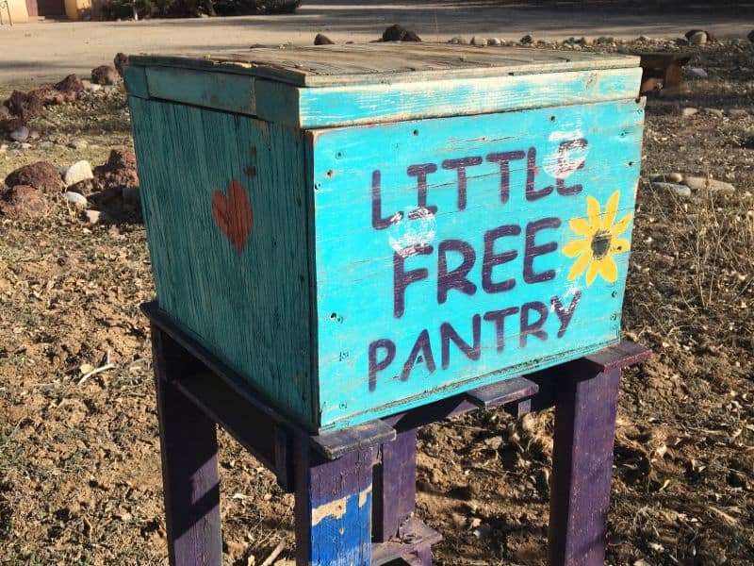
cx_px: 377
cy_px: 283
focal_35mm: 29
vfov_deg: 48.2
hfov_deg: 61.7
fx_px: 632
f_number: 2.2
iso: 25
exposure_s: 1/1923
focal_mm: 4.15
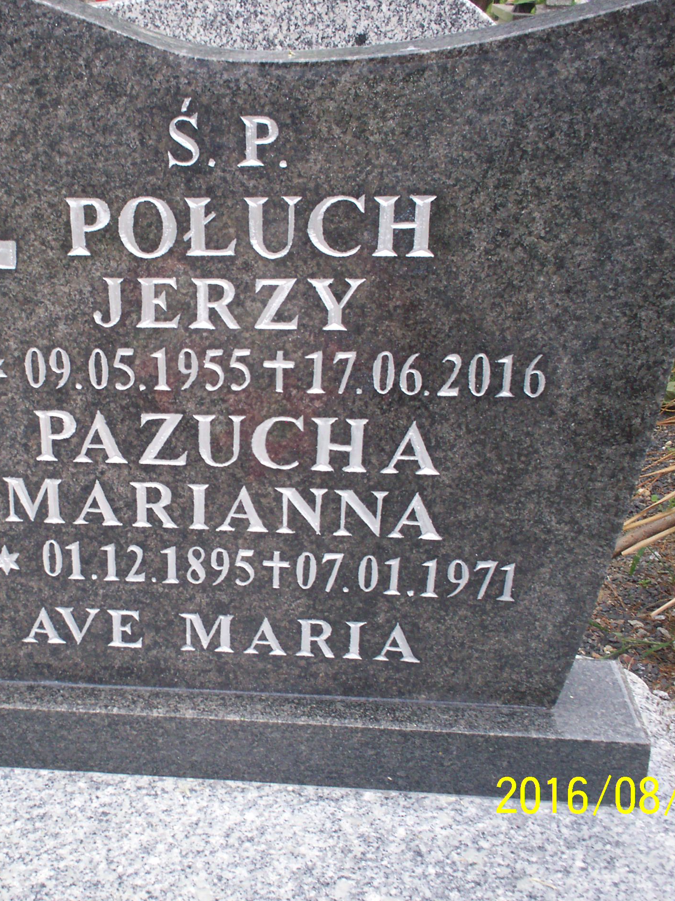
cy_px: 457
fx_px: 1274
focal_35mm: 49
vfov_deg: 38.9
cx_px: 181
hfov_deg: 29.3
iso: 100
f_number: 4.5
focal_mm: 6
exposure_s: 1/76.1
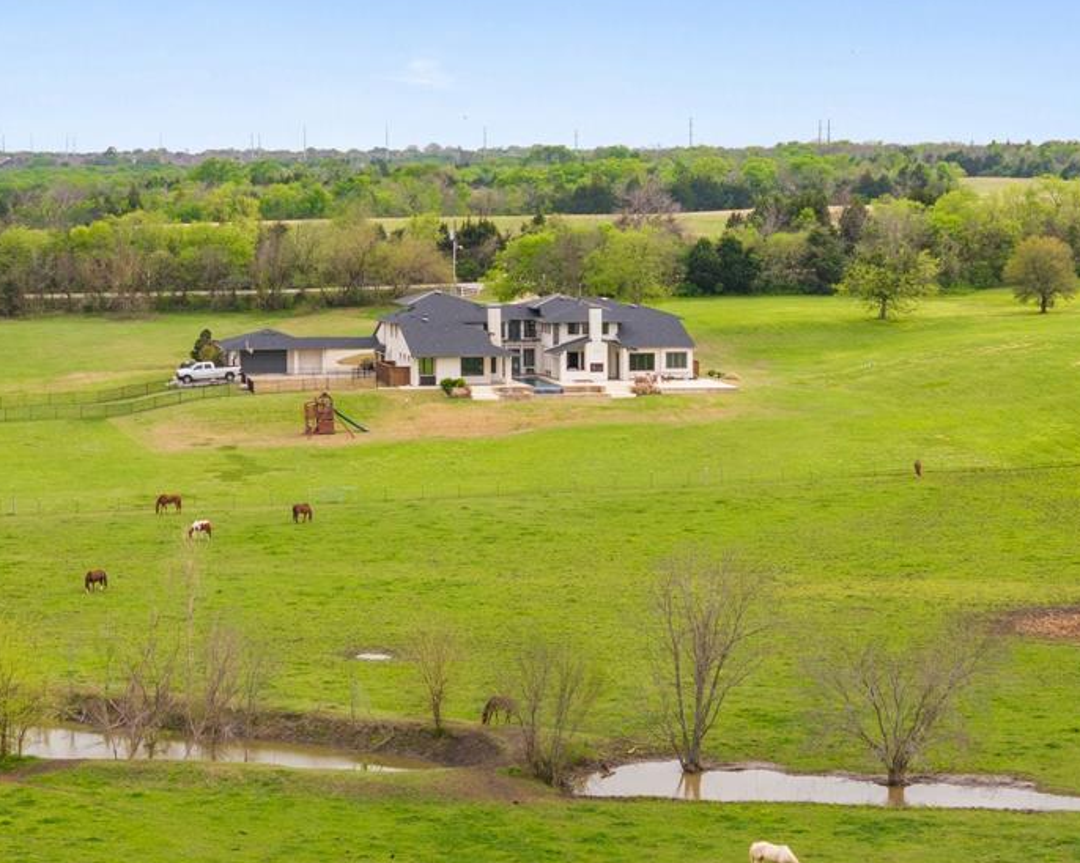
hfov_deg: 18.8
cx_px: 471
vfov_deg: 15.1
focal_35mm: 102
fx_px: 3258
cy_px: 409
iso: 100
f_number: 2.8
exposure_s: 1/400
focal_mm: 19.35
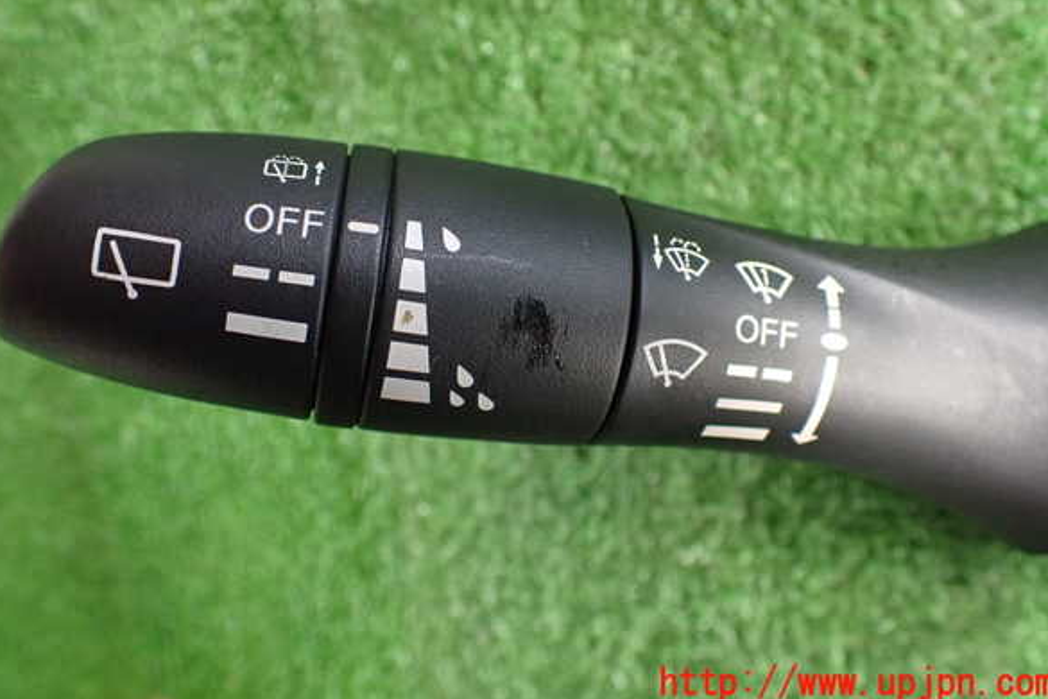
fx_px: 931
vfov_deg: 41.0
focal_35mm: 32
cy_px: 303
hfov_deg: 58.7
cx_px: 527
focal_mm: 5.4
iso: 800
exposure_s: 1/60
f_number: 2.3
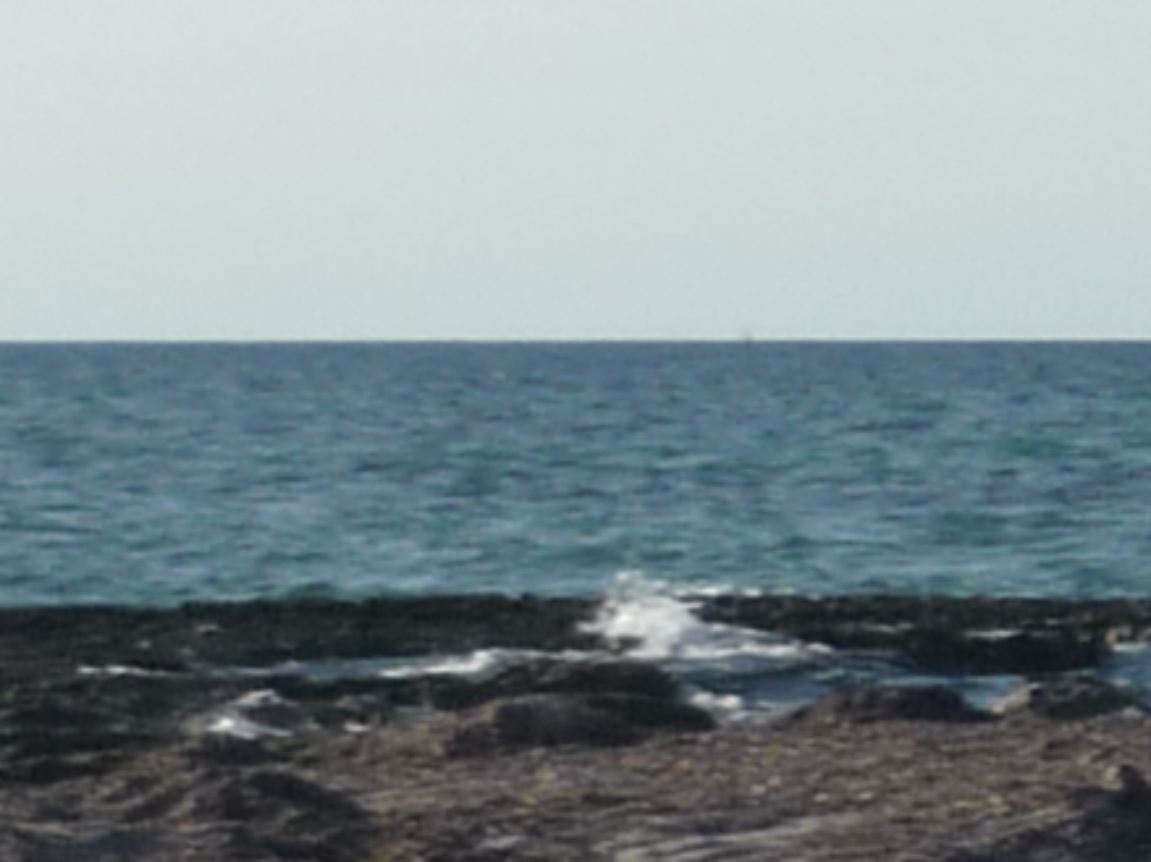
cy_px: 734
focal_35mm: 251
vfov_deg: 5.9
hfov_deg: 7.5
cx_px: 2470
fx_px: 8344
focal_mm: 5.5
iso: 100
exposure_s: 1/200
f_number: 8
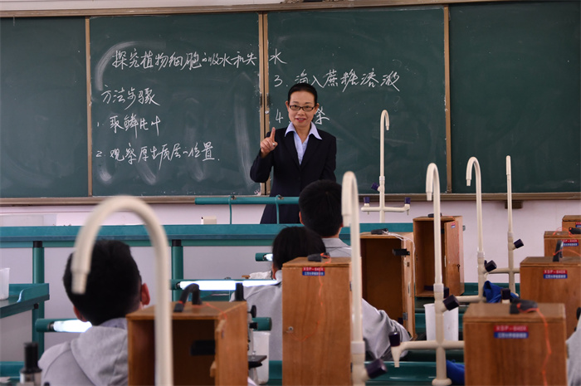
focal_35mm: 72
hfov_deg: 28.1
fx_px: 1161
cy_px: 193
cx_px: 290
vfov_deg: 18.9
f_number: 4.8
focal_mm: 48
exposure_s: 1/160
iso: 640
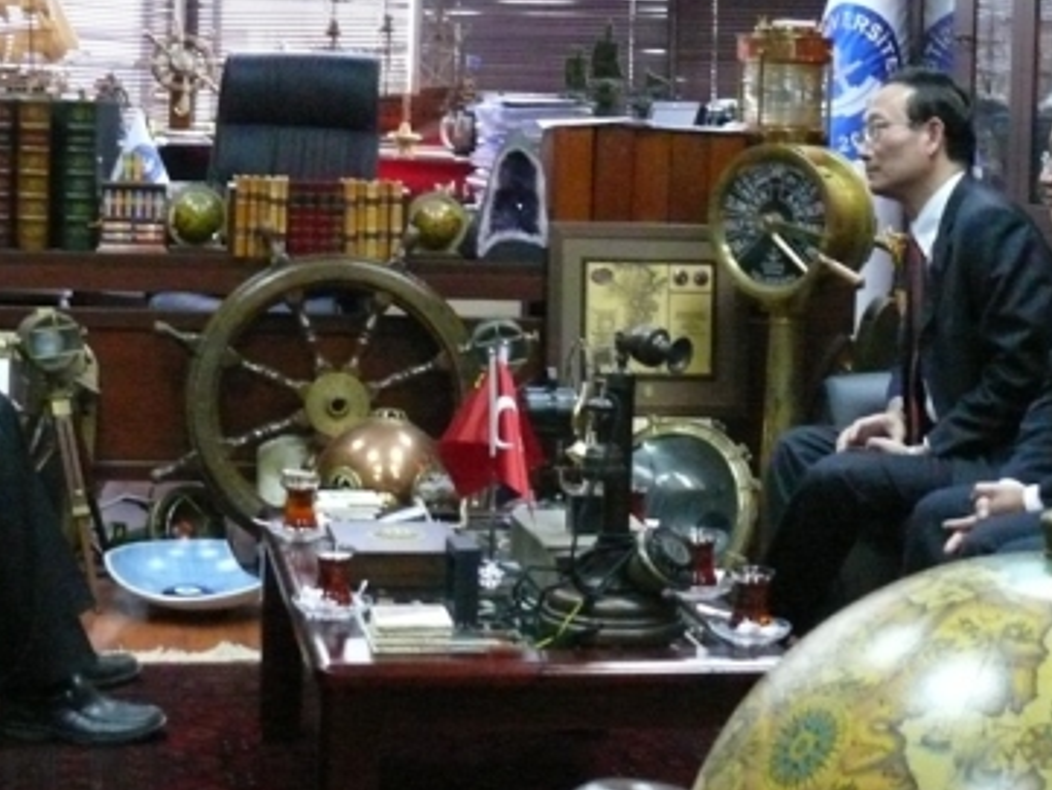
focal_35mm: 71
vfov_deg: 20.6
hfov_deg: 27.4
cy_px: 248
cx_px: 517
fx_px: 2158
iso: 800
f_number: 2.8
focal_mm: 7.4
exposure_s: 1/30
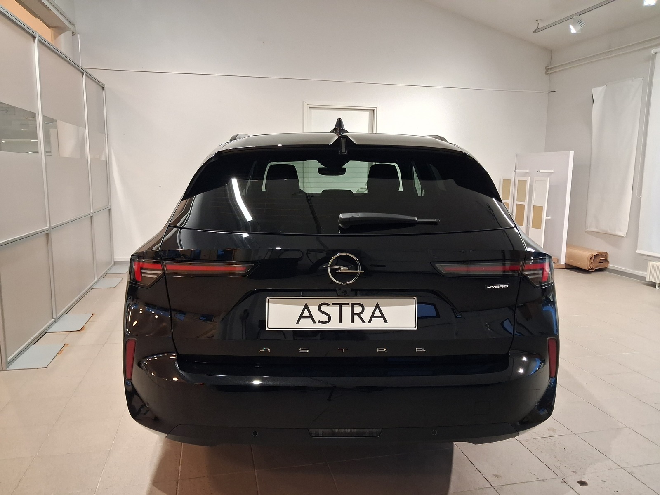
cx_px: 330
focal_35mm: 27
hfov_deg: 65.3
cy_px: 248
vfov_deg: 51.4
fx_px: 515
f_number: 1.8
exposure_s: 1/100
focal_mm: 4
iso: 400
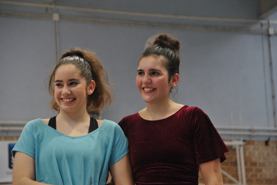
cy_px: 92
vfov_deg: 9.0
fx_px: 1179
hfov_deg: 13.4
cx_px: 138
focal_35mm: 153
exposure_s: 1/80
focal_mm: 102
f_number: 5.6
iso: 800
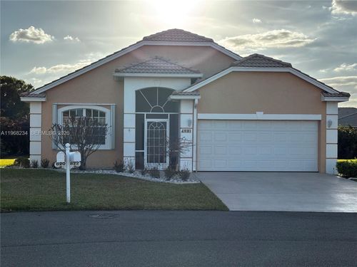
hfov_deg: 36.8
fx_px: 536
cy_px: 134
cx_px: 178
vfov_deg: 28.0
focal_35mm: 52
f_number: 1.6
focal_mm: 5.96
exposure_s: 1/2242
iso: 40
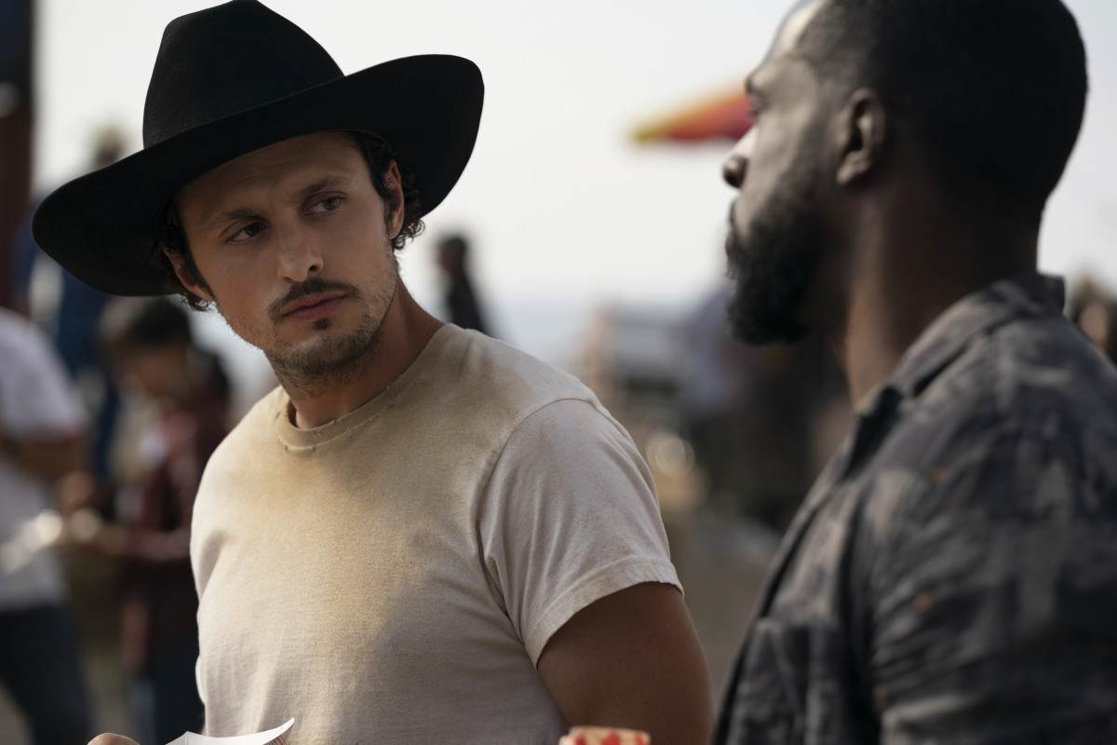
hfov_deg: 16.7
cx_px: 558
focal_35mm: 123
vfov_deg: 11.1
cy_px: 372
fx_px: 3816
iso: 160
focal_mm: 123
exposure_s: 1/800
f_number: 4
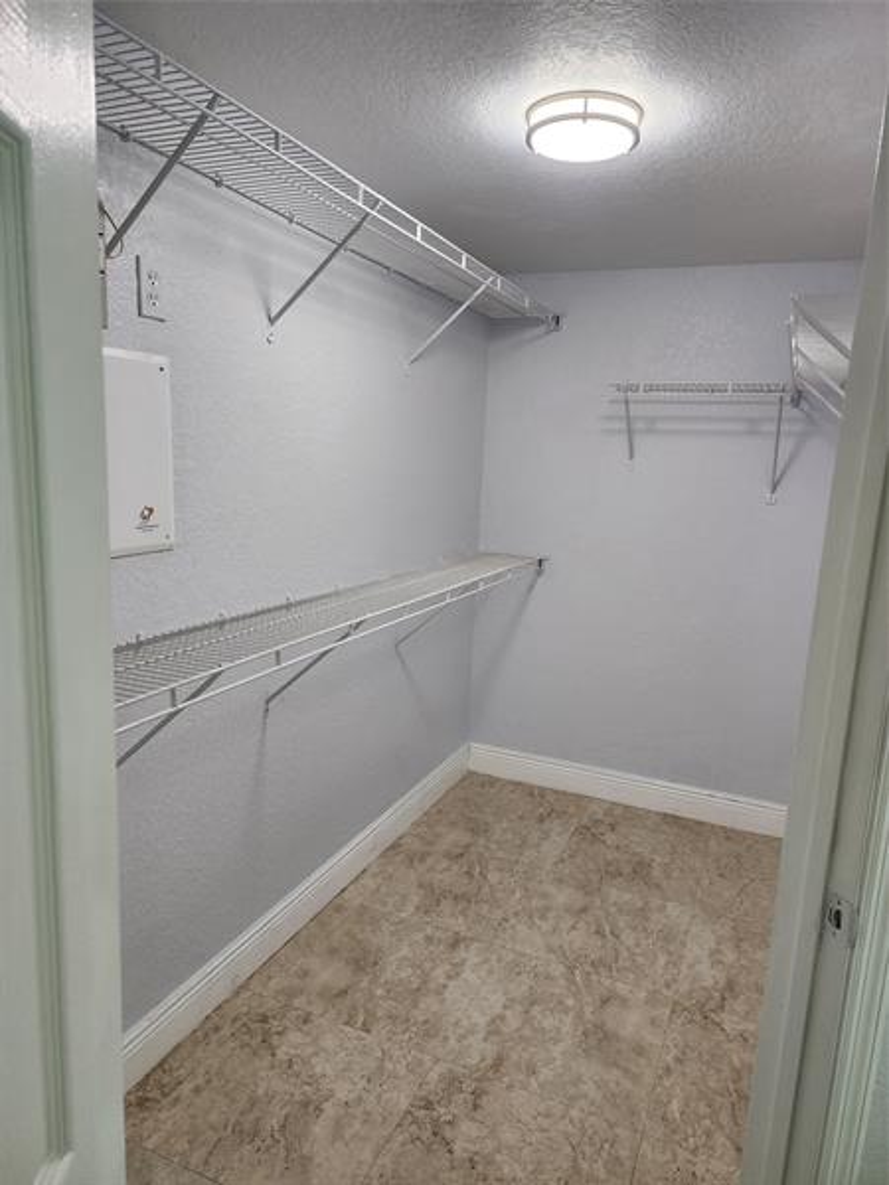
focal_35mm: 23
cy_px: 592
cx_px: 444
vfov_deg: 73.9
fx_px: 788
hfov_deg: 58.9
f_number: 1.8
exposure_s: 1/120
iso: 125
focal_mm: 6.4
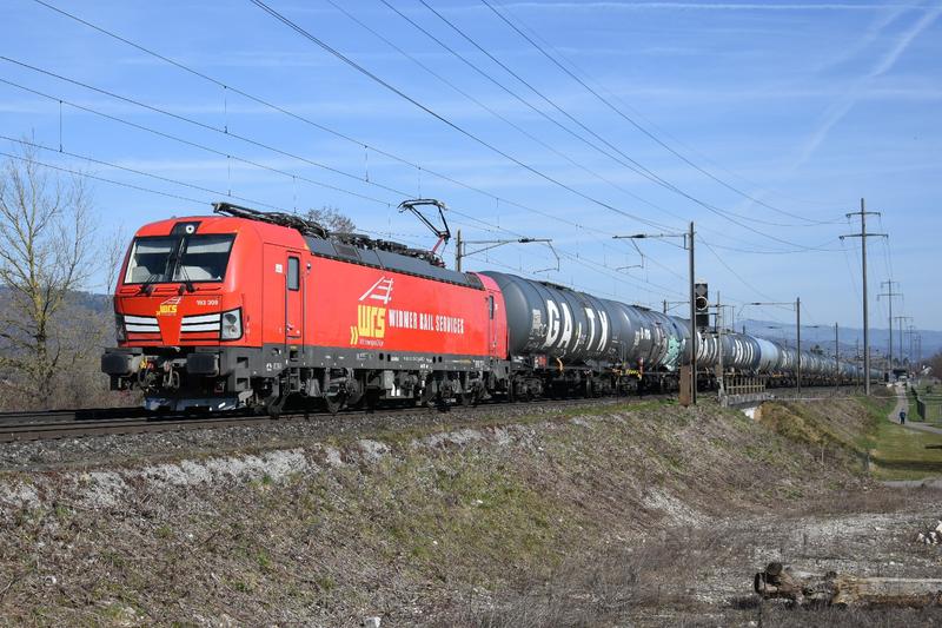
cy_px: 314
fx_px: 1334
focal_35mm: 51
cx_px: 471
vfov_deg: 26.5
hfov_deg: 38.9
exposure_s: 1/1250
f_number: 5.6
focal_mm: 34
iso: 200
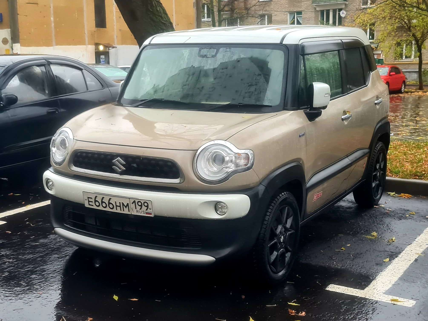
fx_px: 321
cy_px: 160
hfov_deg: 67.3
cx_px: 214
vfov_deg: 53.1
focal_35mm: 26
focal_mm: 5.4
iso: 64
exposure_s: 1/100
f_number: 1.8
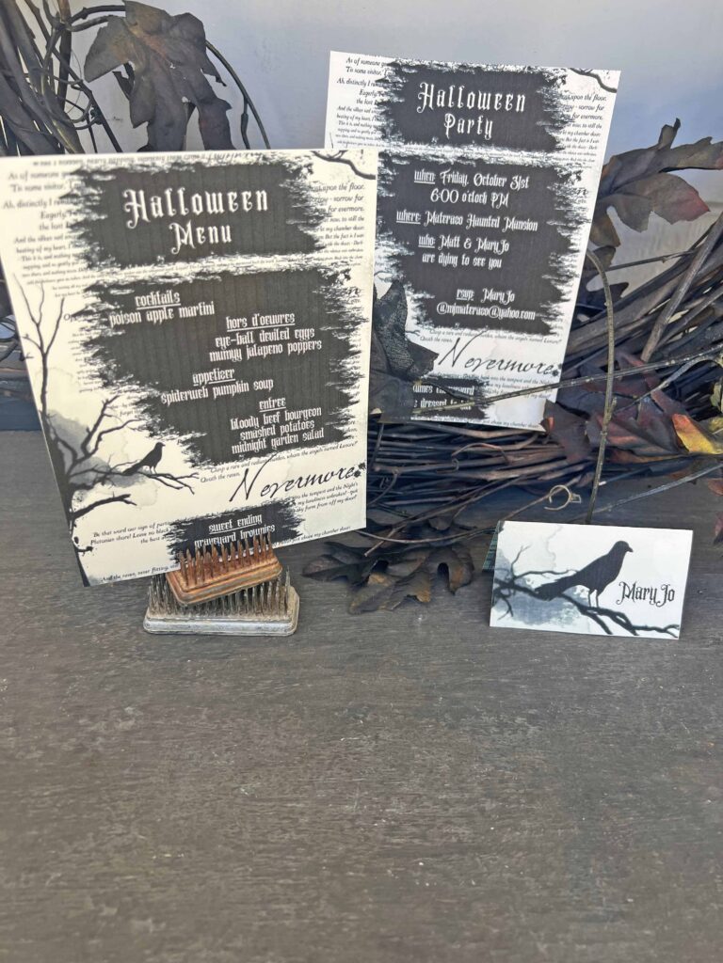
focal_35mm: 26
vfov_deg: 67.3
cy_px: 482
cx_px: 362
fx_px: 724
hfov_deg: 53.1
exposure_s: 1/149
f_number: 1.5
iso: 32
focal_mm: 5.7
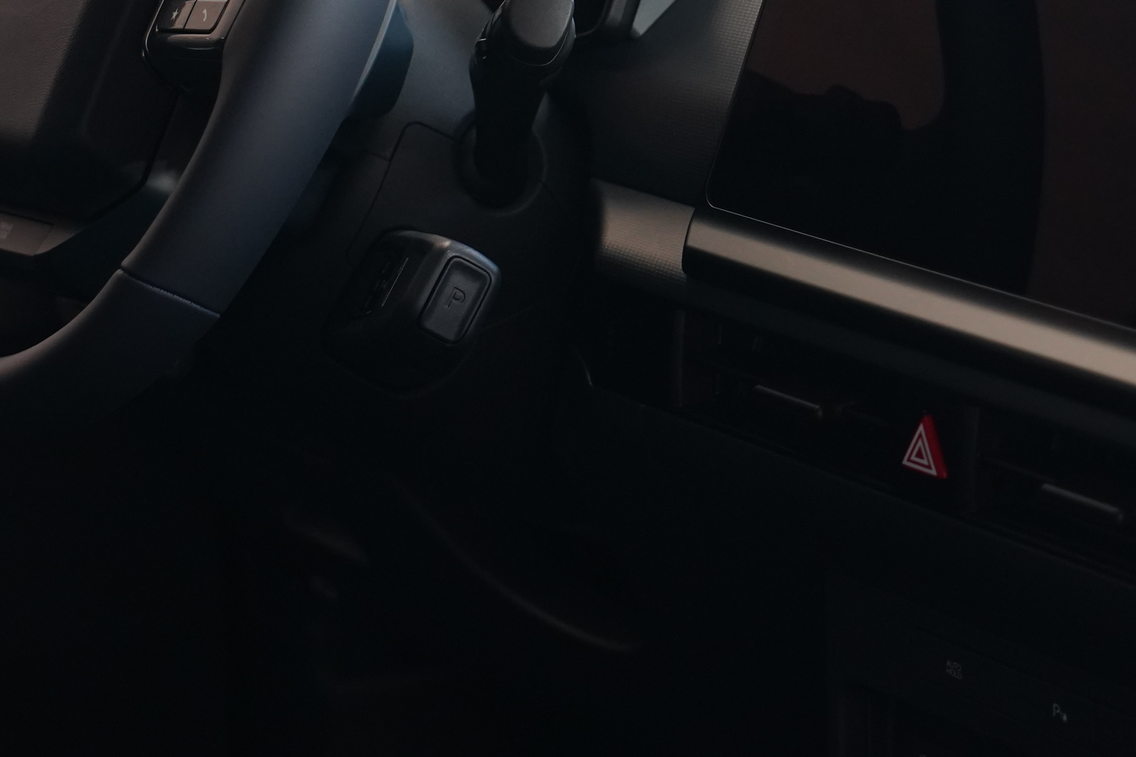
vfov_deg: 11.0
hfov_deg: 16.6
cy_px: -11
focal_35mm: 123
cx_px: 513
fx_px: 3881
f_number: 4
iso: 2500
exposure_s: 1/60
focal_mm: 58
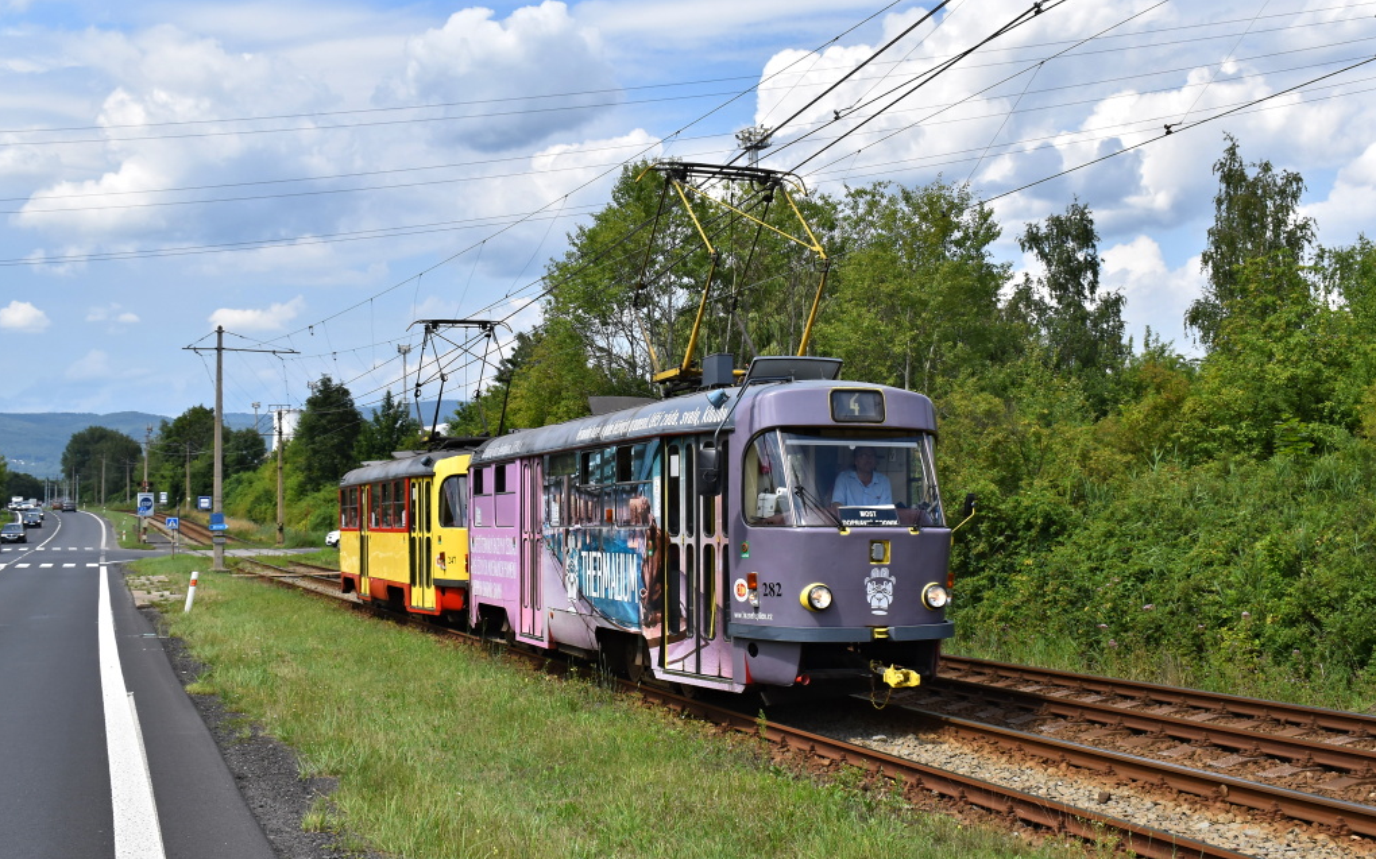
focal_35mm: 43
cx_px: 687
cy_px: 427
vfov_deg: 29.8
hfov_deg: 46.2
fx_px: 1612
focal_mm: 28
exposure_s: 1/400
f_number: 10
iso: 200
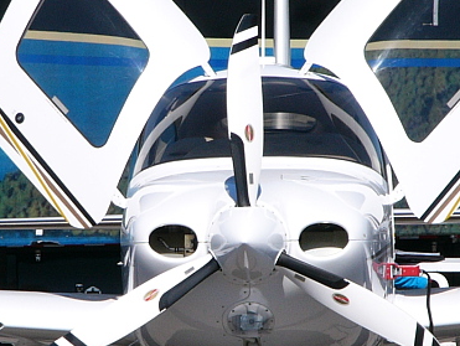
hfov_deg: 4.9
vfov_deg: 3.7
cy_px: 255
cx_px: 213
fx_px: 5374
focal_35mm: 404
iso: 50
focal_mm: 26.4
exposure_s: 1/400
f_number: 5.6
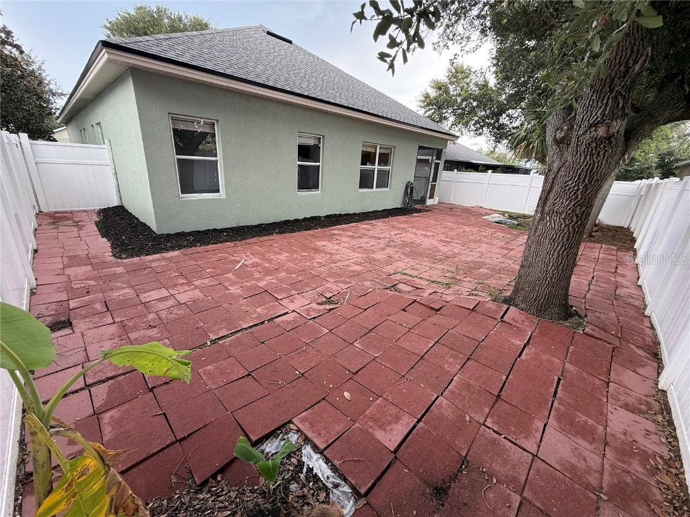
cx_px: 345
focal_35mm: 14
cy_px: 258
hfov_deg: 102.1
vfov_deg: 85.7
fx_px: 279
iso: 64
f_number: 2.2
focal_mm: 2.22
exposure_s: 1/145
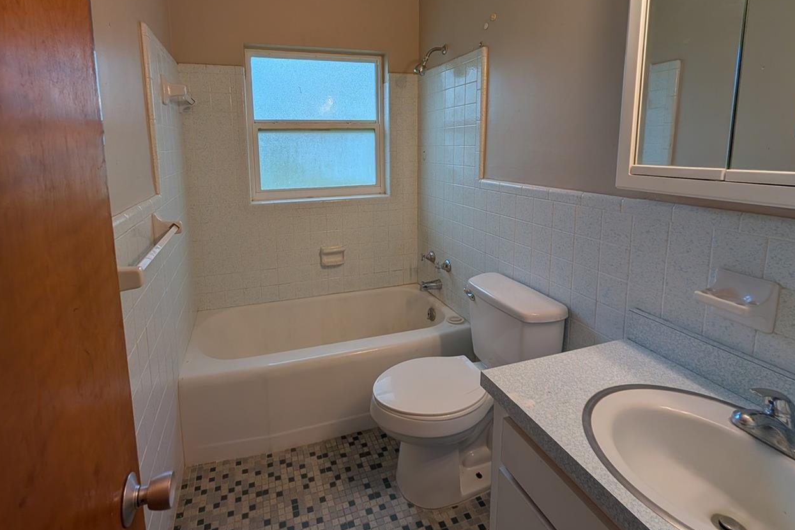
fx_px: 353
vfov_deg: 72.6
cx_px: 370
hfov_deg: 96.6
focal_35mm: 16
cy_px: 201
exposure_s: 1/147
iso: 54
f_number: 1.7
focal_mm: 2.02
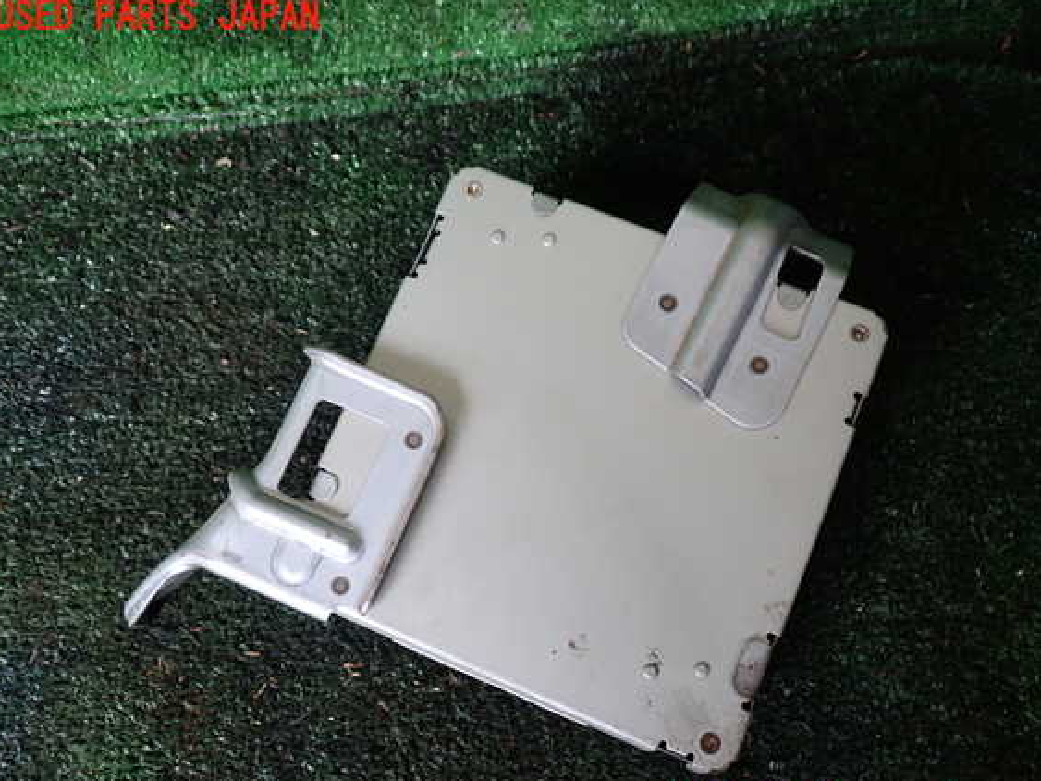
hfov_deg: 56.8
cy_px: 411
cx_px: 538
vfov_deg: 44.1
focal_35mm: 32
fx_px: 962
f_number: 2.3
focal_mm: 5.4
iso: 200
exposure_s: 1/40
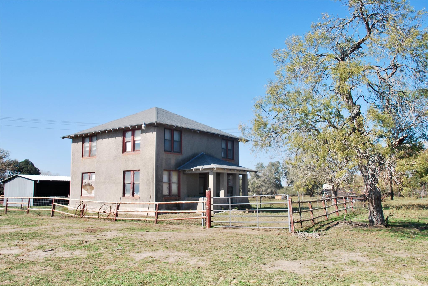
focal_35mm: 33
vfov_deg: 40.1
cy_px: 143
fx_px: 393
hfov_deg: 57.2
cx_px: 214
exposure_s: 1/200
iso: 100
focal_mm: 22
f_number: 7.1
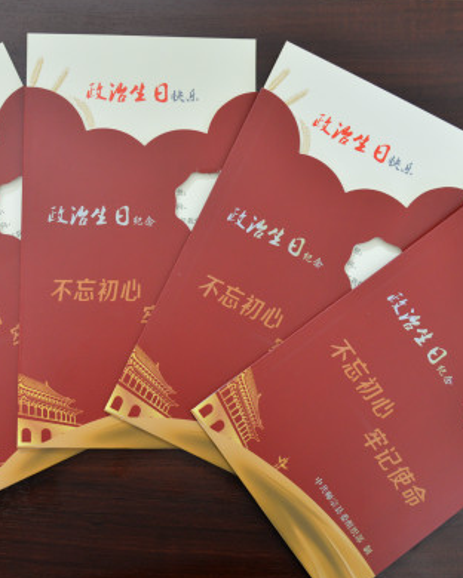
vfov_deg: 46.8
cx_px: 119
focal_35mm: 39
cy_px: 289
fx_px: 668
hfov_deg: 37.3
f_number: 5
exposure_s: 1/100
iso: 1600
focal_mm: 27
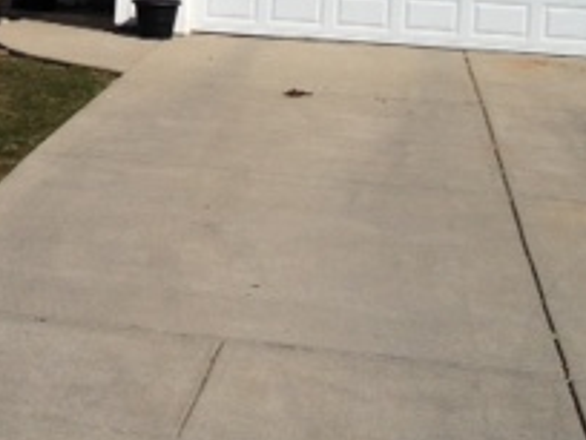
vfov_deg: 13.2
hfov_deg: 17.3
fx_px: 1862
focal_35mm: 110
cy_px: -40
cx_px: -66
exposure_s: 1/5025
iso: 50
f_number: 2.4
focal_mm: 4.28
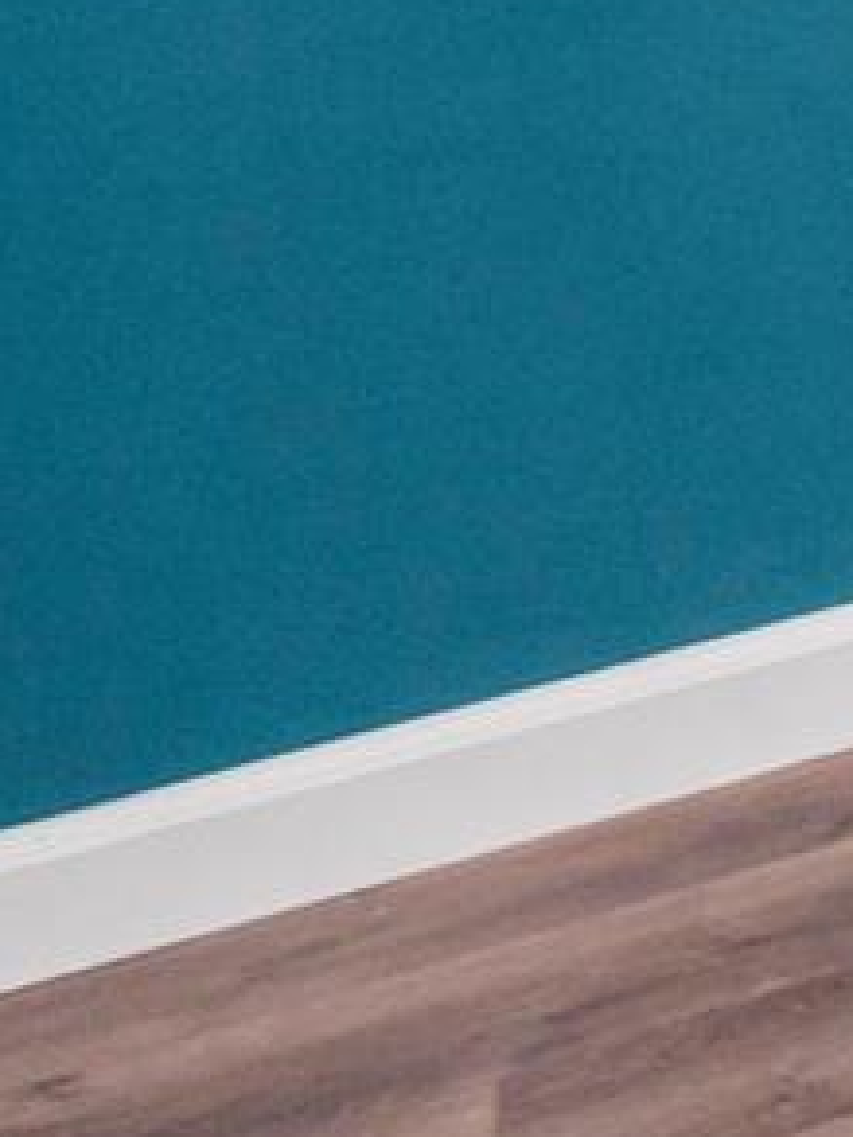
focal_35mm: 108
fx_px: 3548
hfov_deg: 7.6
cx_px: 3638
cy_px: -1131
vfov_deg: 14.9
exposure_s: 1/10
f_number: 5.6
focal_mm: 16
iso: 800
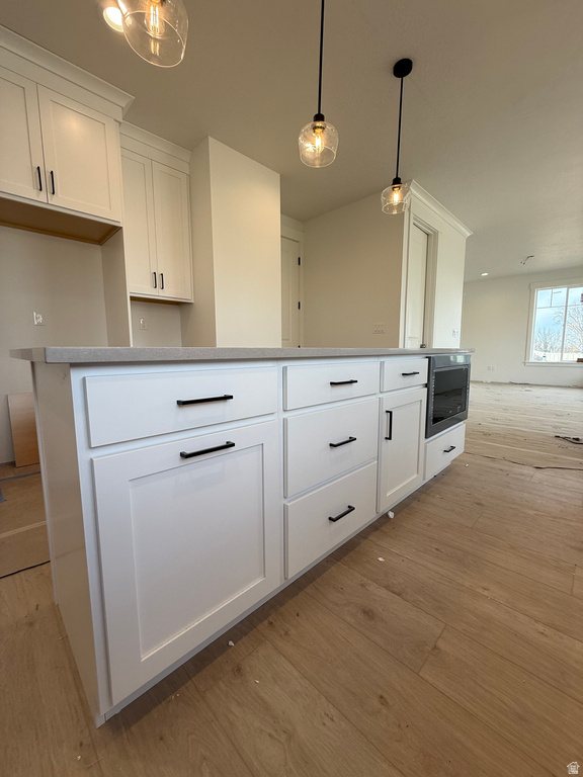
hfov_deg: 85.7
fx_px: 314
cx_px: 292
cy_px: 388
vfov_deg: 102.1
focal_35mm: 14
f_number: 2.2
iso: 50
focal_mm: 2.22
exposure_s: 1/168
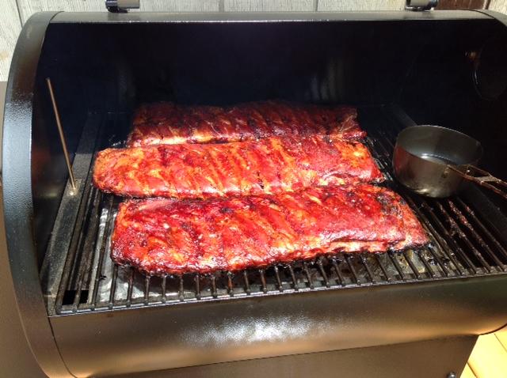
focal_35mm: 35
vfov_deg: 40.6
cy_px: 189
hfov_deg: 52.7
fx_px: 512
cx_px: 254
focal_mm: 4.28
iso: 80
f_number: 2.4
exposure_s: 1/369
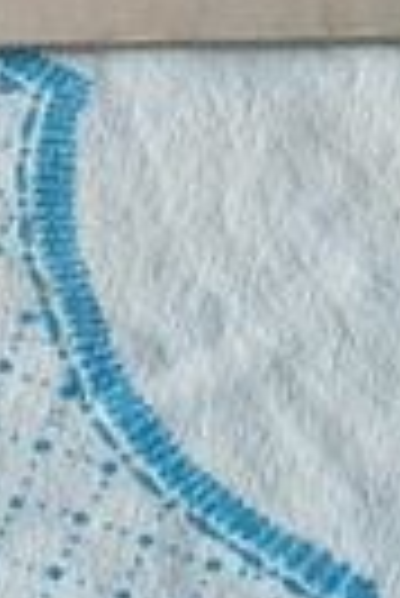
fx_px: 4421
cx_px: -13
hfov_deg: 5.2
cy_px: -576
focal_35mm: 266
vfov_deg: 7.4
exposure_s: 1/125
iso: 80
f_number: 2.8
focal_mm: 5.7
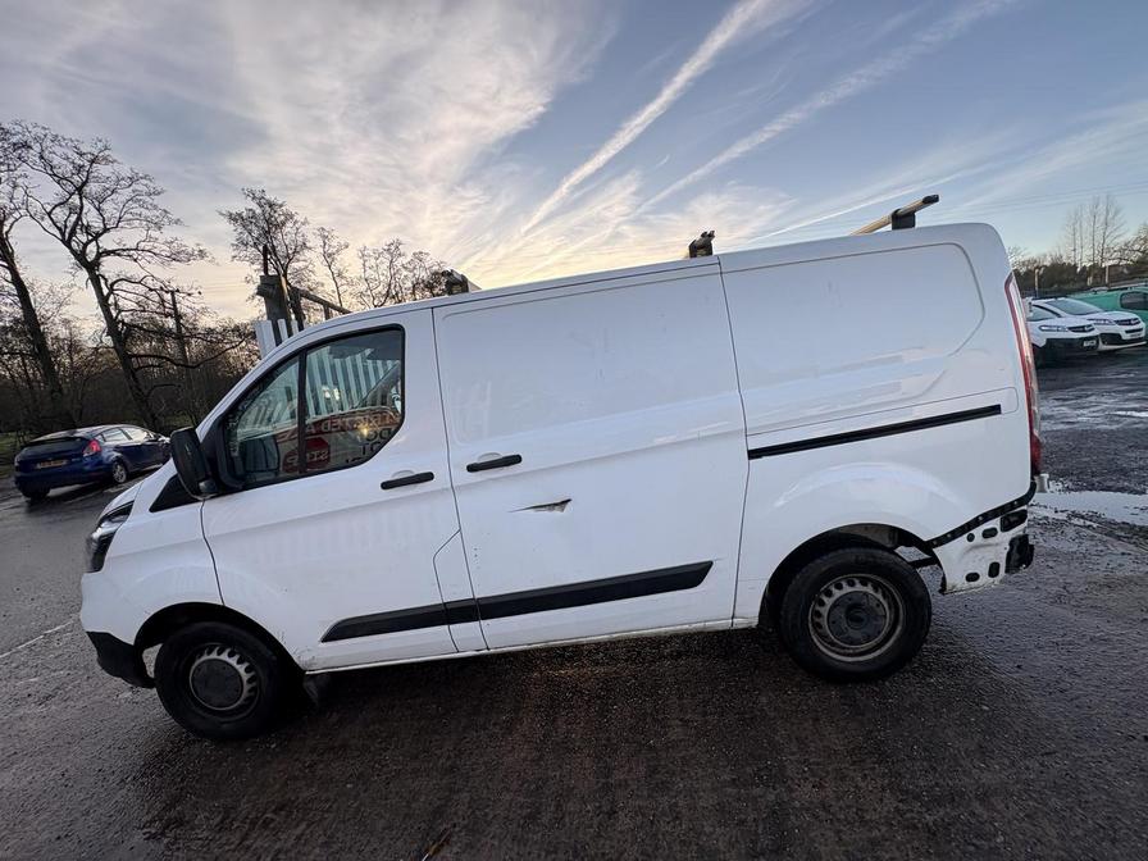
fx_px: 464
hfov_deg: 102.1
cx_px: 574
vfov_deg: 85.7
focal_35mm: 14
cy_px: 430
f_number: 2.2
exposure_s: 1/357
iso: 40
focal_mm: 2.22
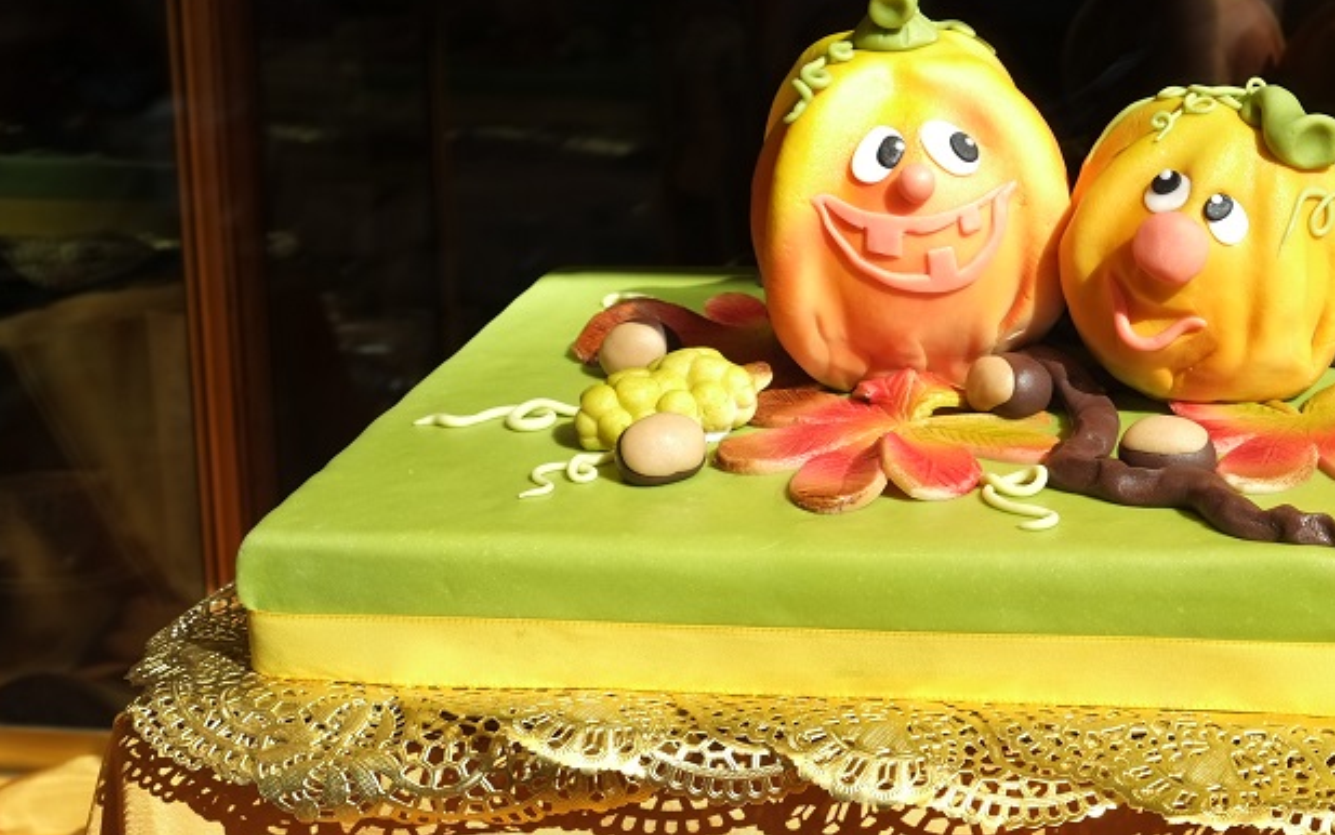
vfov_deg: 18.4
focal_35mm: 71
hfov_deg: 28.4
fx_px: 2584
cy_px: 396
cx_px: 1067
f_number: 5.6
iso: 100
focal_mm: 27.7
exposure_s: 1/160
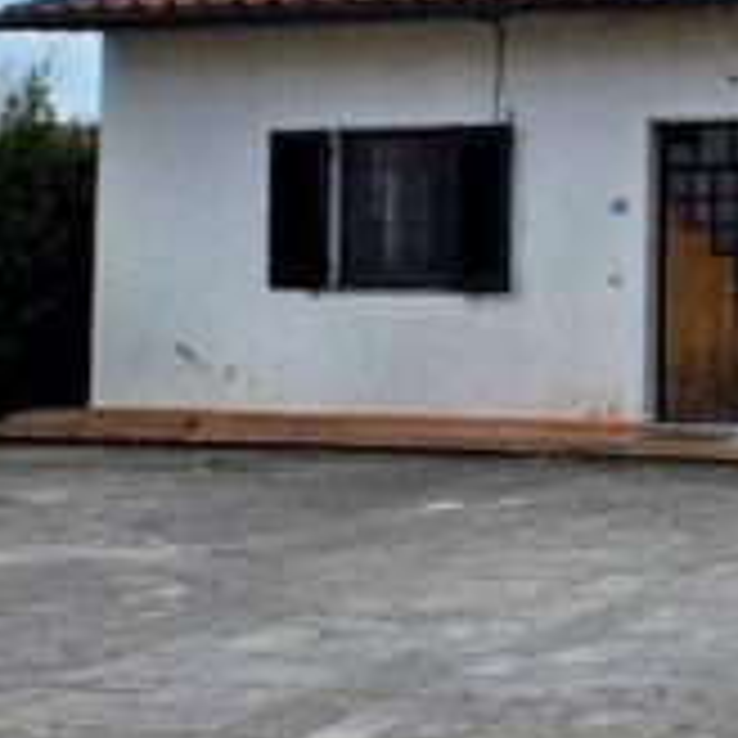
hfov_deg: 21.3
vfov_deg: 24.5
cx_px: 1058
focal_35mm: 70
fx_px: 1688
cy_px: 216
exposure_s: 1/2122
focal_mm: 2.2
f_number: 1.9
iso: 40
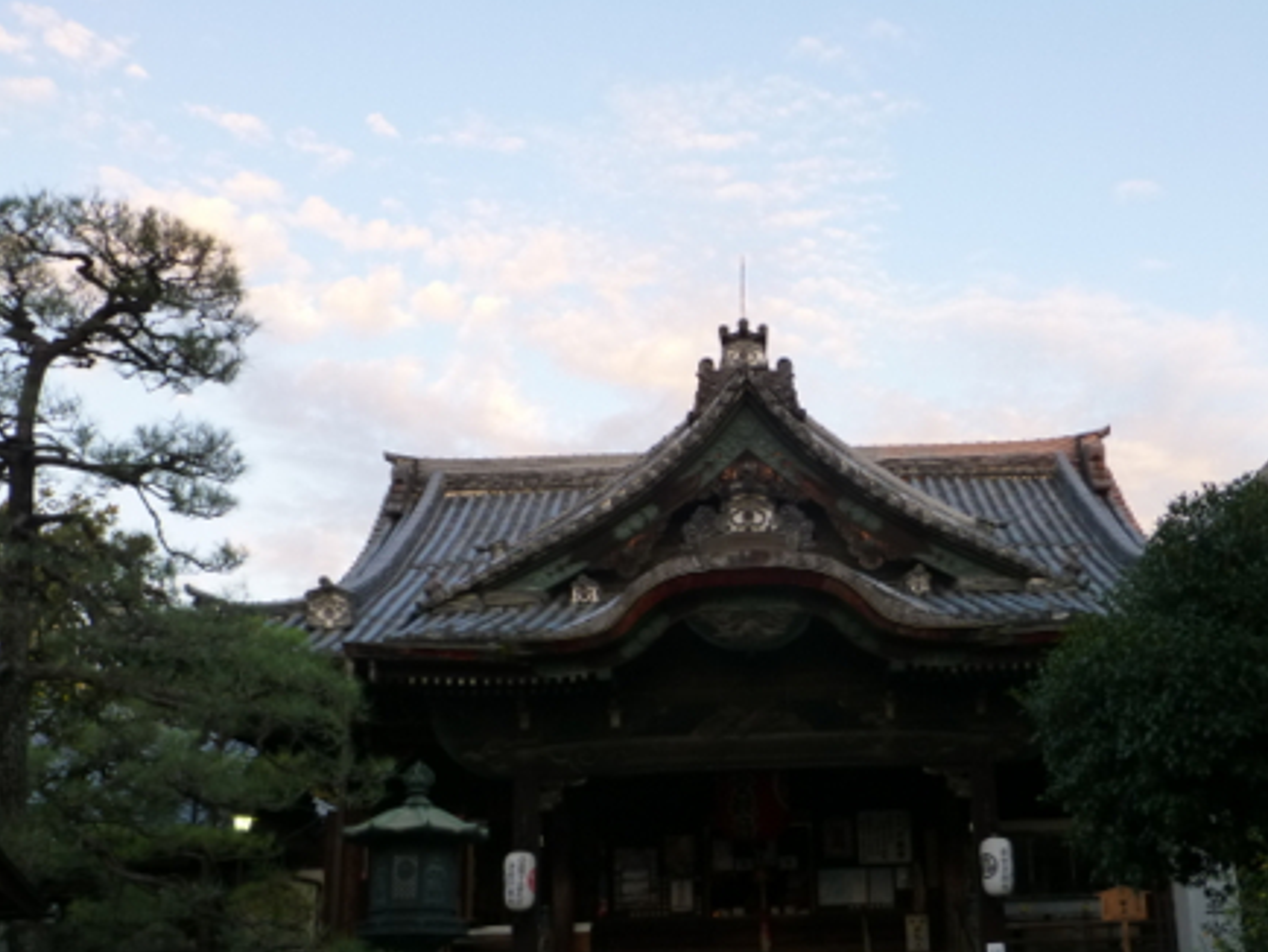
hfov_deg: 48.6
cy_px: 577
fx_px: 1393
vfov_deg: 37.6
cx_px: 771
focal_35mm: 38
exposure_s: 1/60
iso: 160
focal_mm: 5.4
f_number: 3.6
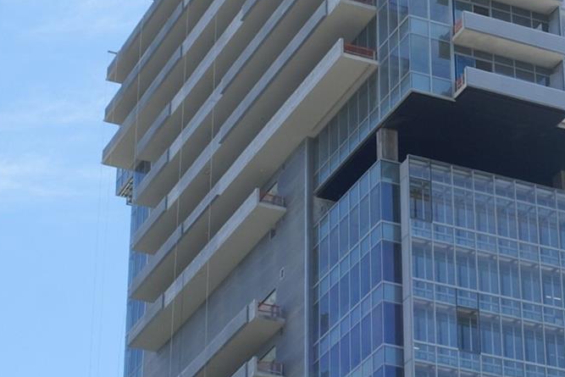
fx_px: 2025
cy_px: 111
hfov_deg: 15.8
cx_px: 422
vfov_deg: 10.6
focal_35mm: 129
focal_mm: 28
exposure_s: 1/160
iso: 100
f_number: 10
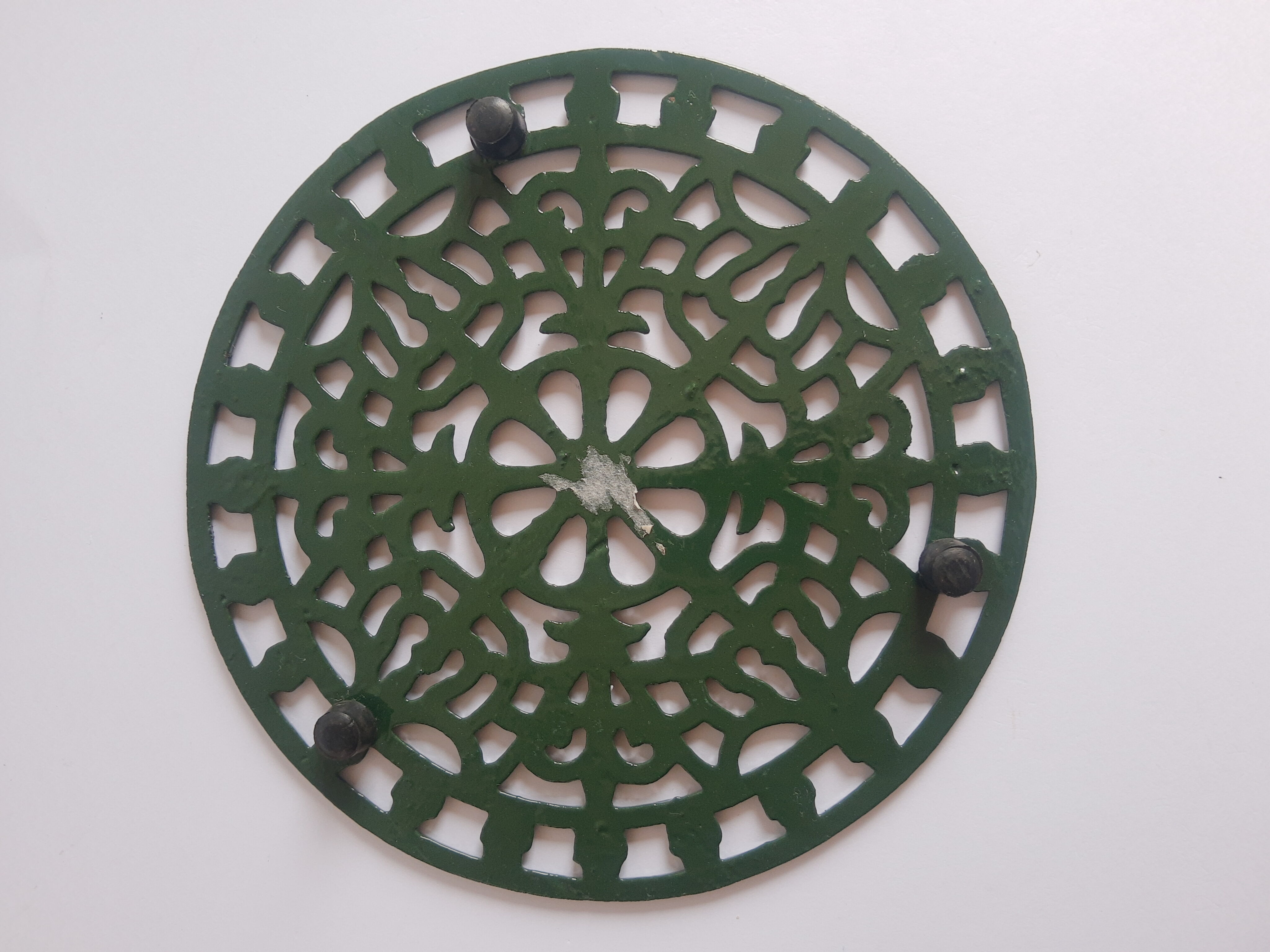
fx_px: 954
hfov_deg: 67.3
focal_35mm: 26
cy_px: 476
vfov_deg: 53.1
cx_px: 635
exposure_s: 1/50
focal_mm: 3.95
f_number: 1.8
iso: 52
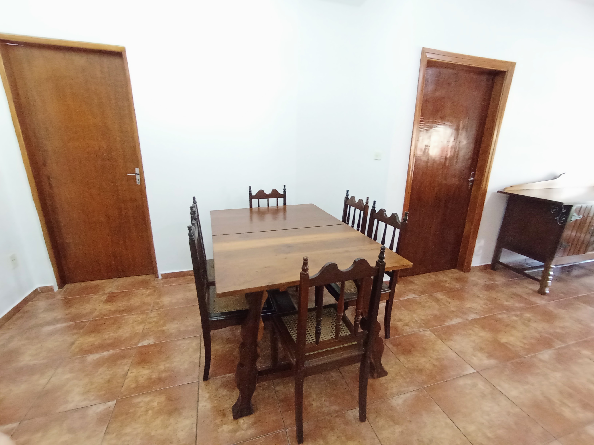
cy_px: 222
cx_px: 297
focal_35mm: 16
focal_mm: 1.65
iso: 618
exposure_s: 1/30
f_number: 2.2
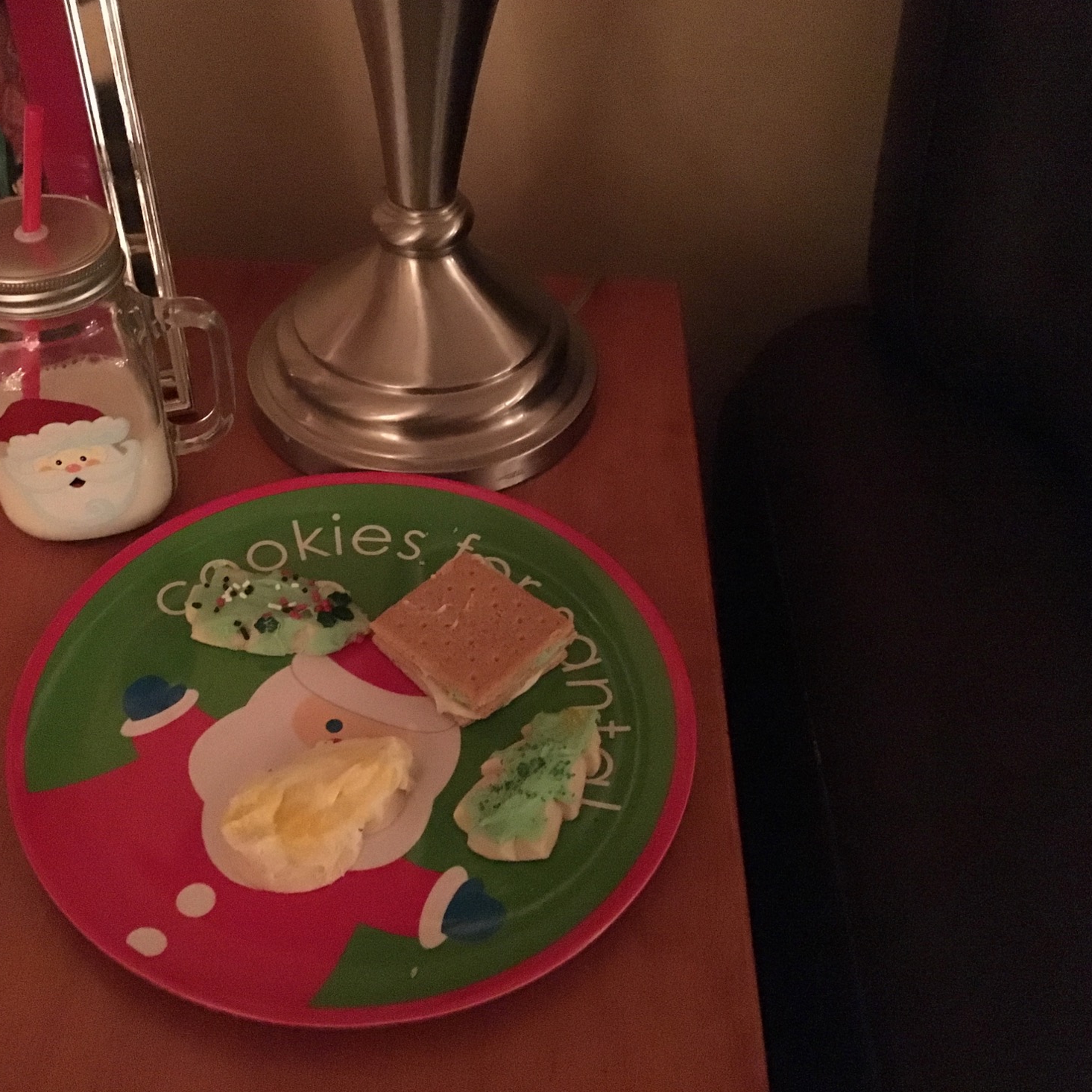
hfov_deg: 46.9
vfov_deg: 47.2
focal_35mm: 35
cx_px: 425
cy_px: 541
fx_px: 1249
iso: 2000
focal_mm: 4.15
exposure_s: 1/15
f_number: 2.2
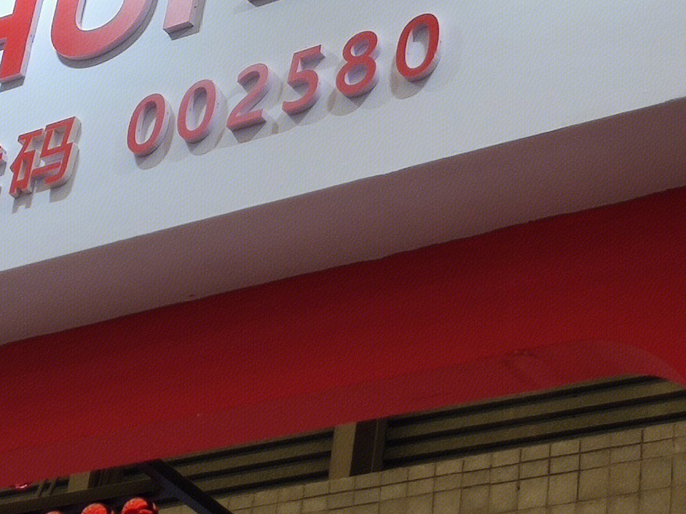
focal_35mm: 118
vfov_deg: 12.5
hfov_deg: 16.6
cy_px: 107
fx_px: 2338
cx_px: 140
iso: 112
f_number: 1.75
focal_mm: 4.75
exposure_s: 1/204
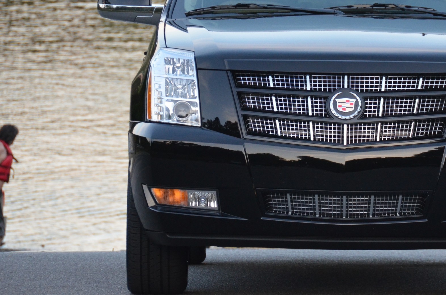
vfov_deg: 3.8
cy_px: 104
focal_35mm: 360
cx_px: 337
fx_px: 4450
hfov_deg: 5.7
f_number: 5.6
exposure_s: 1/200
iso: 1600
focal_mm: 150
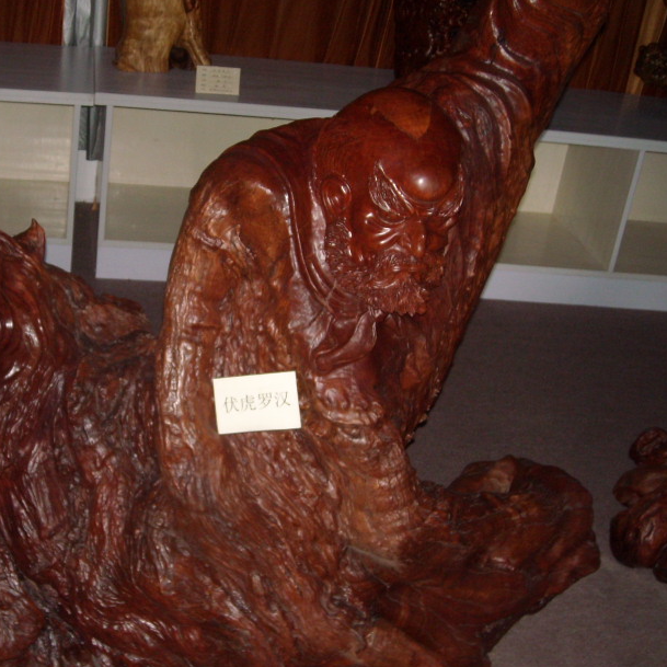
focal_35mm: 52
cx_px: 198
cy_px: 366
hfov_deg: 32.4
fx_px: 1134
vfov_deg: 32.8
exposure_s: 1/60
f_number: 2.8
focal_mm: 5.7
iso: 200
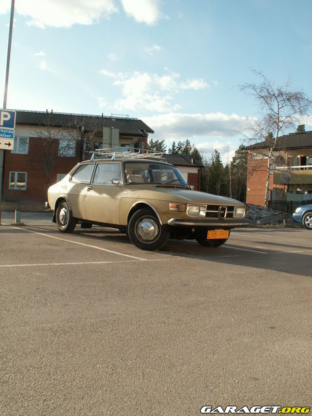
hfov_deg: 40.7
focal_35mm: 35
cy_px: 208
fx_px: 421
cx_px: 156
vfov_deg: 52.6
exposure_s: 1/125
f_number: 5.6
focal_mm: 5.86
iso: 50
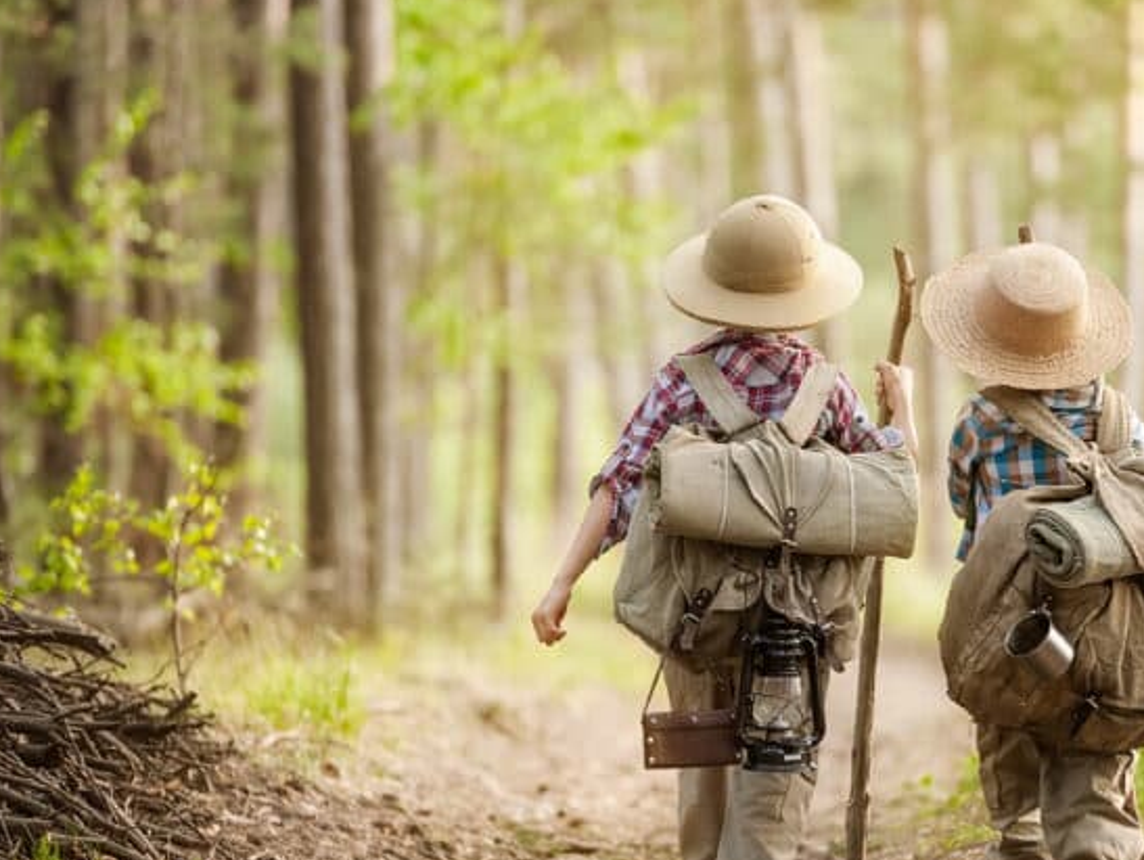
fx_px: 10450
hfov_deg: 6.3
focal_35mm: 316
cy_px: 514
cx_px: 822
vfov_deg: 4.7
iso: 500
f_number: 3.2
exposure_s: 1/125
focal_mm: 200
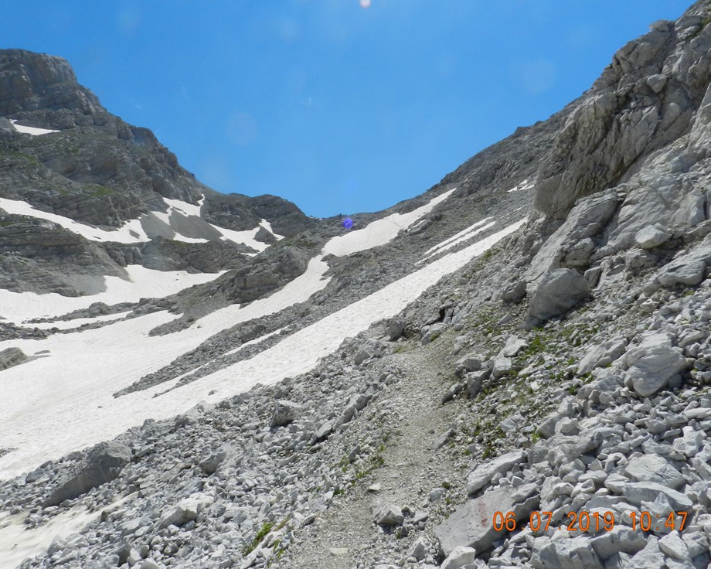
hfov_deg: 68.1
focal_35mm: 25
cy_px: 286
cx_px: 340
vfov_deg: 56.8
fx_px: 526
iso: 160
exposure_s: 1/800
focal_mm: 4
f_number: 5.6
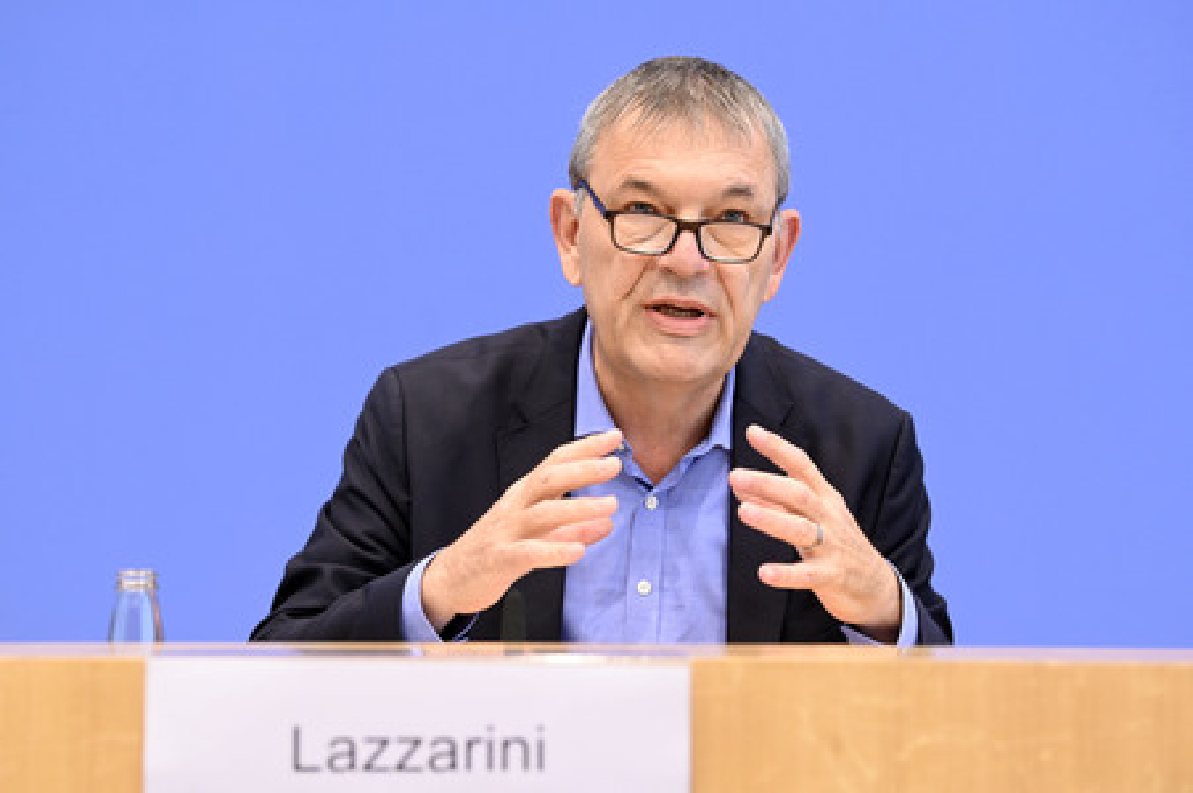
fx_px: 2848
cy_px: 396
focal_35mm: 86
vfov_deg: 15.9
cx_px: 596
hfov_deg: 23.7
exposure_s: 1/400
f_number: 5
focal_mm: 86
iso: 4000
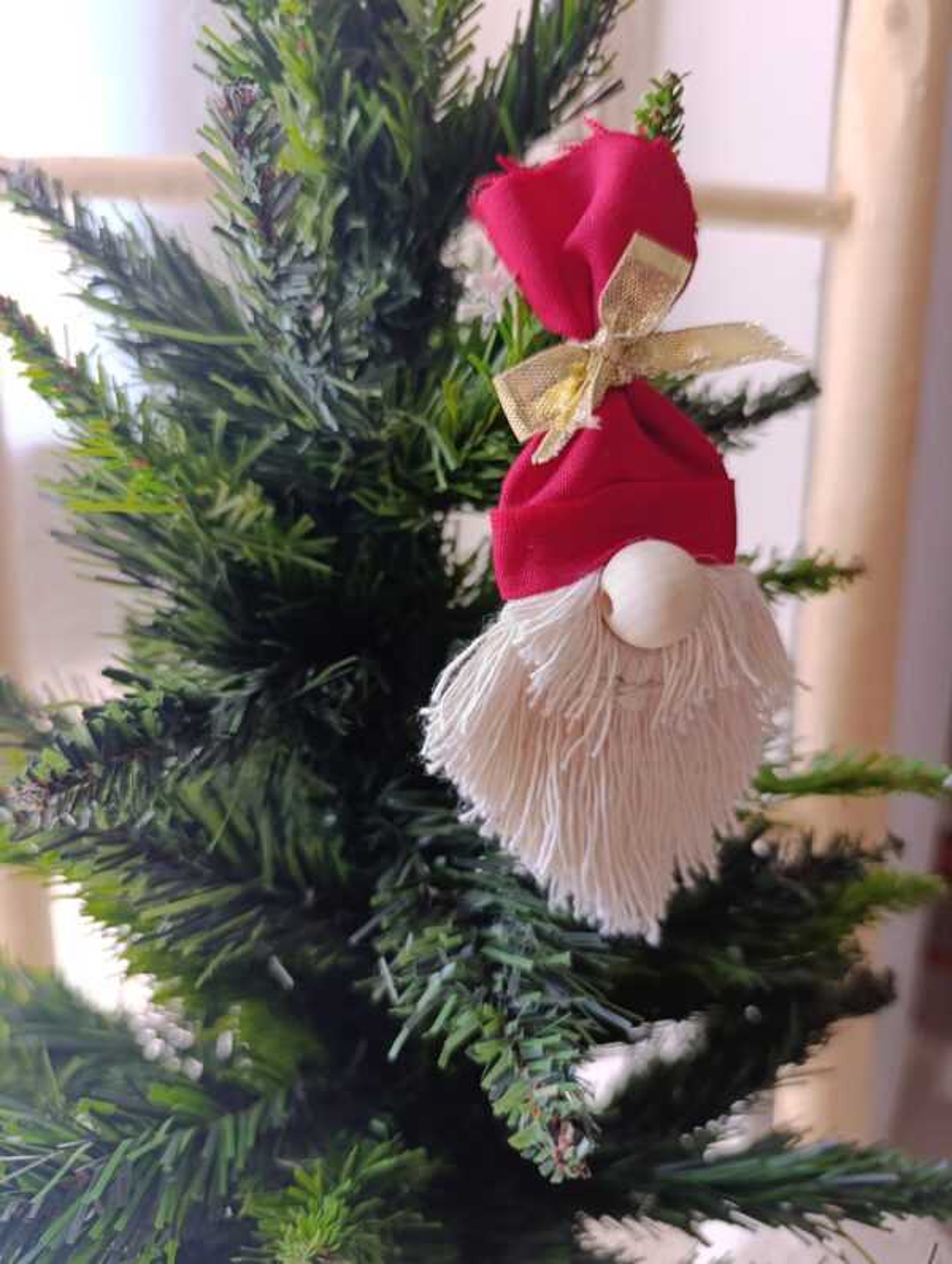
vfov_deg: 73.8
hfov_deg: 59.0
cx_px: 476
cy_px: 632
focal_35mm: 23
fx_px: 841
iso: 800
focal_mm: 6.14
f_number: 1.6
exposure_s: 1/100
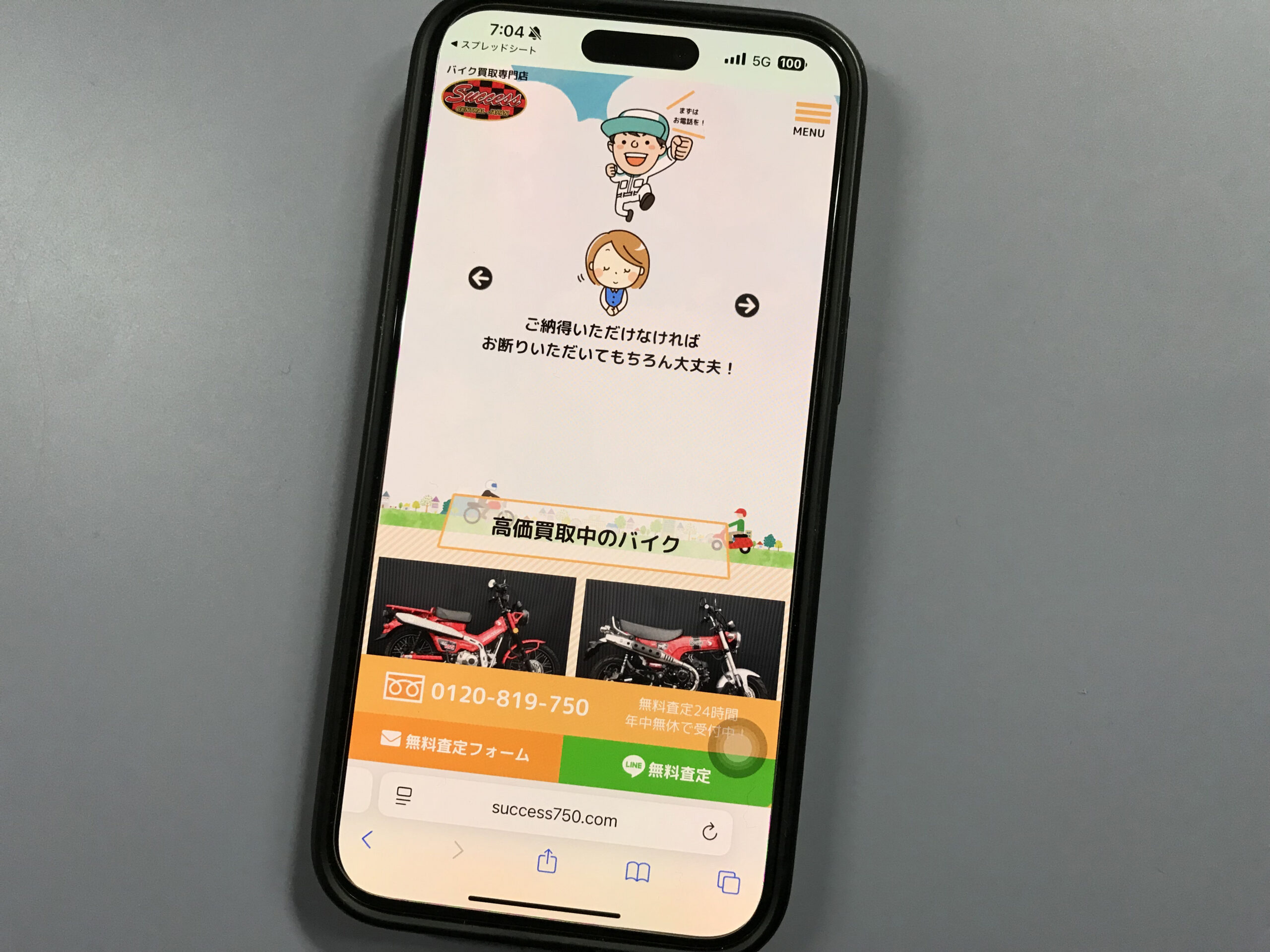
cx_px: 635
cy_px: 476
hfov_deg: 63.4
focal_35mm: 28
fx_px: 1027
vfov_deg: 49.7
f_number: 1.8
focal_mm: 3.99
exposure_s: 1/30
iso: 32
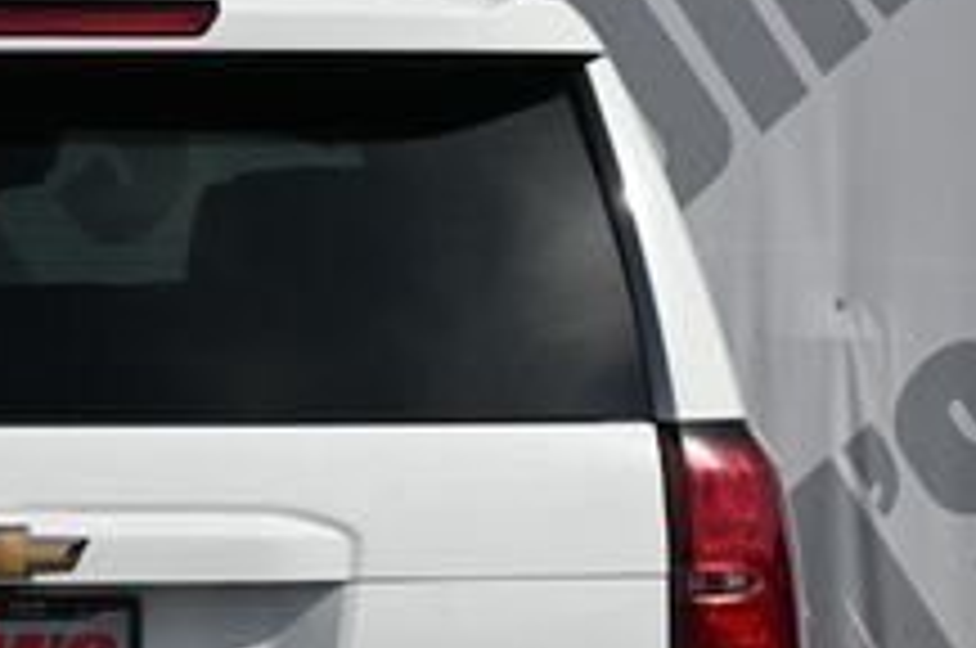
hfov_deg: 10.7
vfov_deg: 7.2
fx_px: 5156
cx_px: 9
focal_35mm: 190
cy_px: 603
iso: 100
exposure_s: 1/400
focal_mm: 43
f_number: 7.1
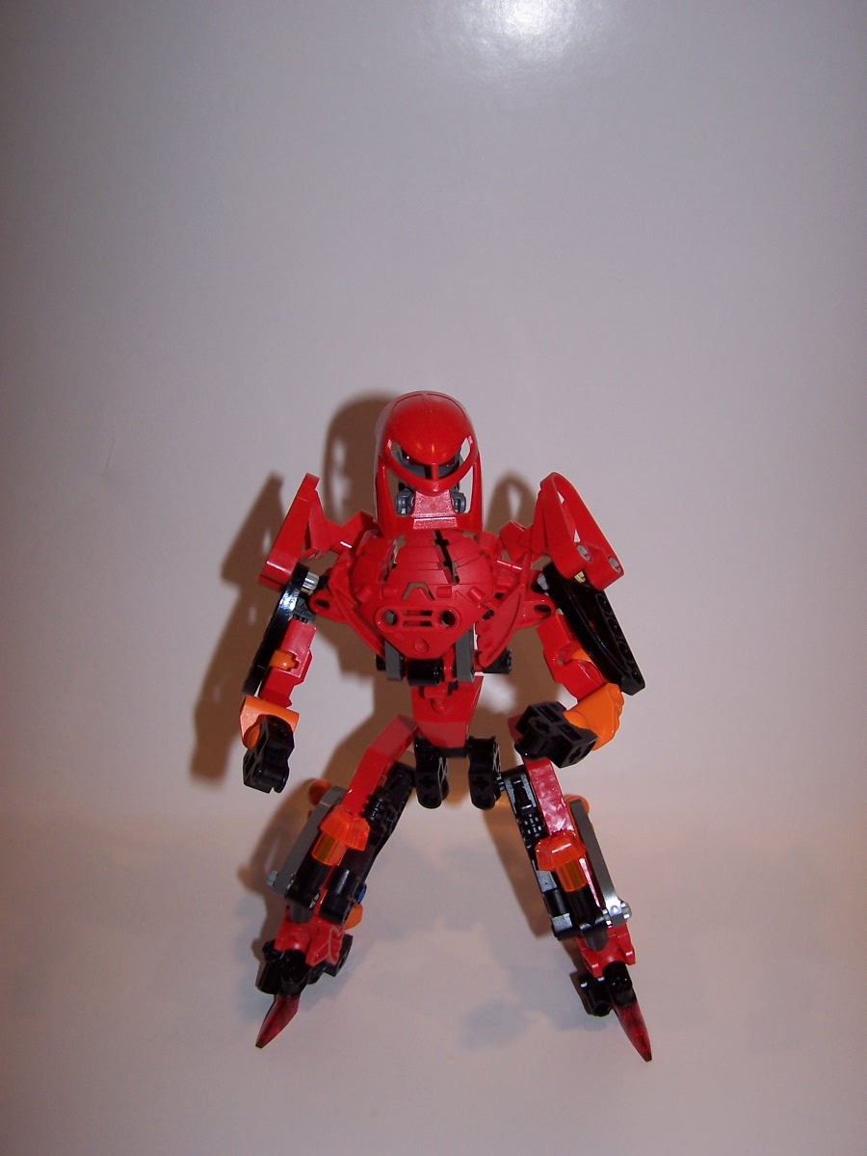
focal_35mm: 40
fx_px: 1336
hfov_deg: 36.0
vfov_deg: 46.8
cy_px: 578
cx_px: 434
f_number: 2.8
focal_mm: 6.7
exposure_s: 1/60
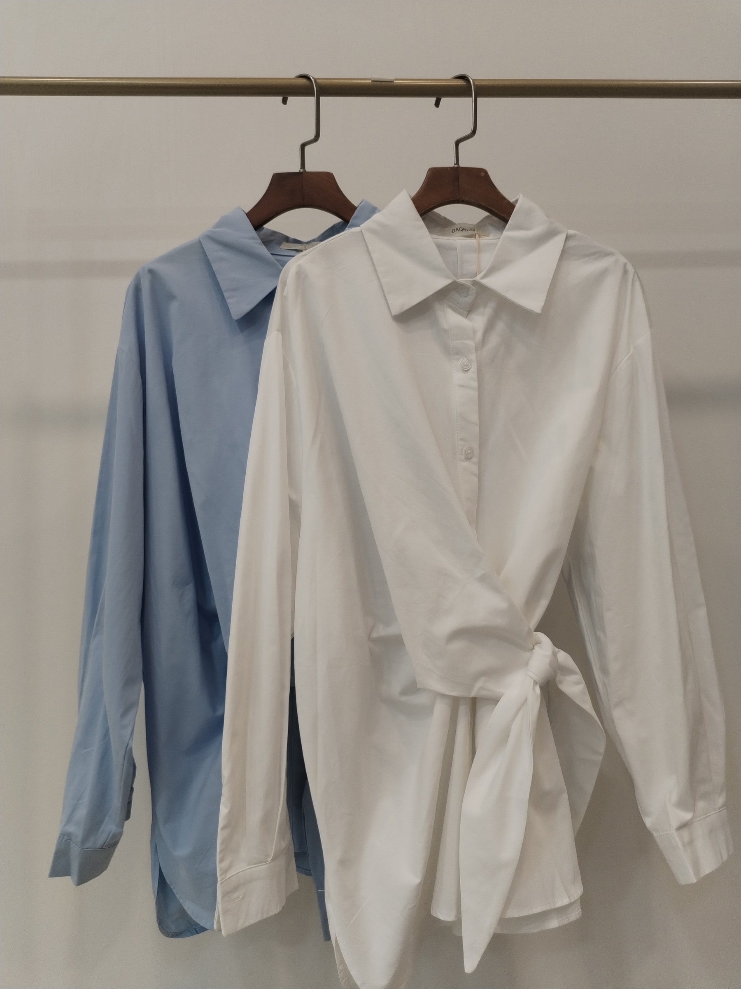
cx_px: 370
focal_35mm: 29
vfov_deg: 61.7
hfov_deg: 48.2
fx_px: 828
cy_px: 494
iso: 267
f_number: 1.8
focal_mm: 4.75
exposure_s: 1/100
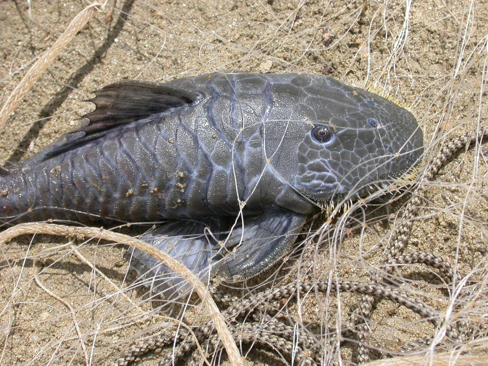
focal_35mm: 100
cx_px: 244
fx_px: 1410
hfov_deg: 19.6
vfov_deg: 14.8
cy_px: 183
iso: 100
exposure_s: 1/520
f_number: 5.7
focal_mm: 20.8
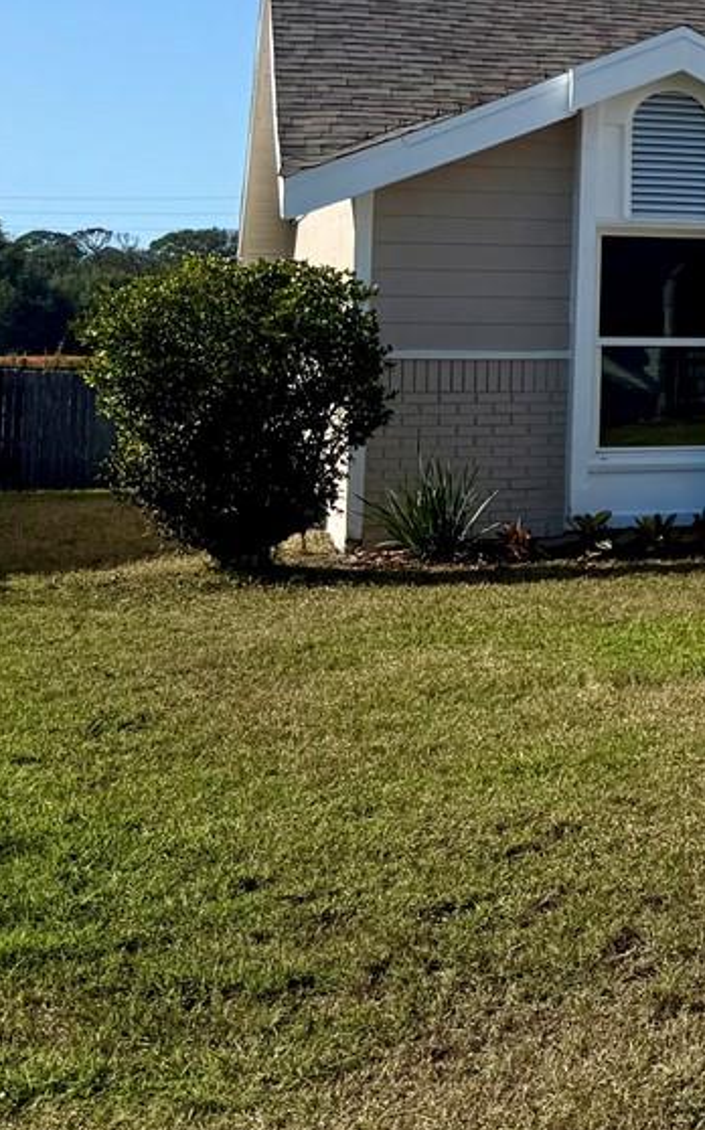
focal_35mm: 73
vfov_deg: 27.7
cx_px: 1568
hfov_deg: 13.9
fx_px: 2248
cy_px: 231
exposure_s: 1/6173
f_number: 1.78
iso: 80
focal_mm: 6.76
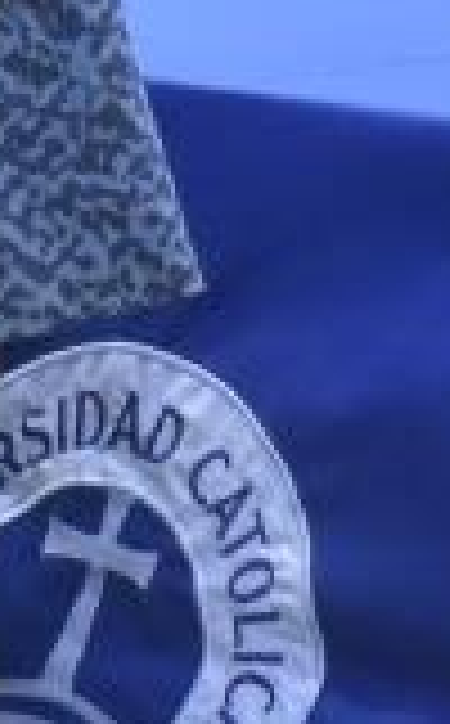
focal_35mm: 731
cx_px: -63
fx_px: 14413
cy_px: -663
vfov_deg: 2.9
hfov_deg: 1.8
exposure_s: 1/500
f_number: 11
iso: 1600
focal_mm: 75
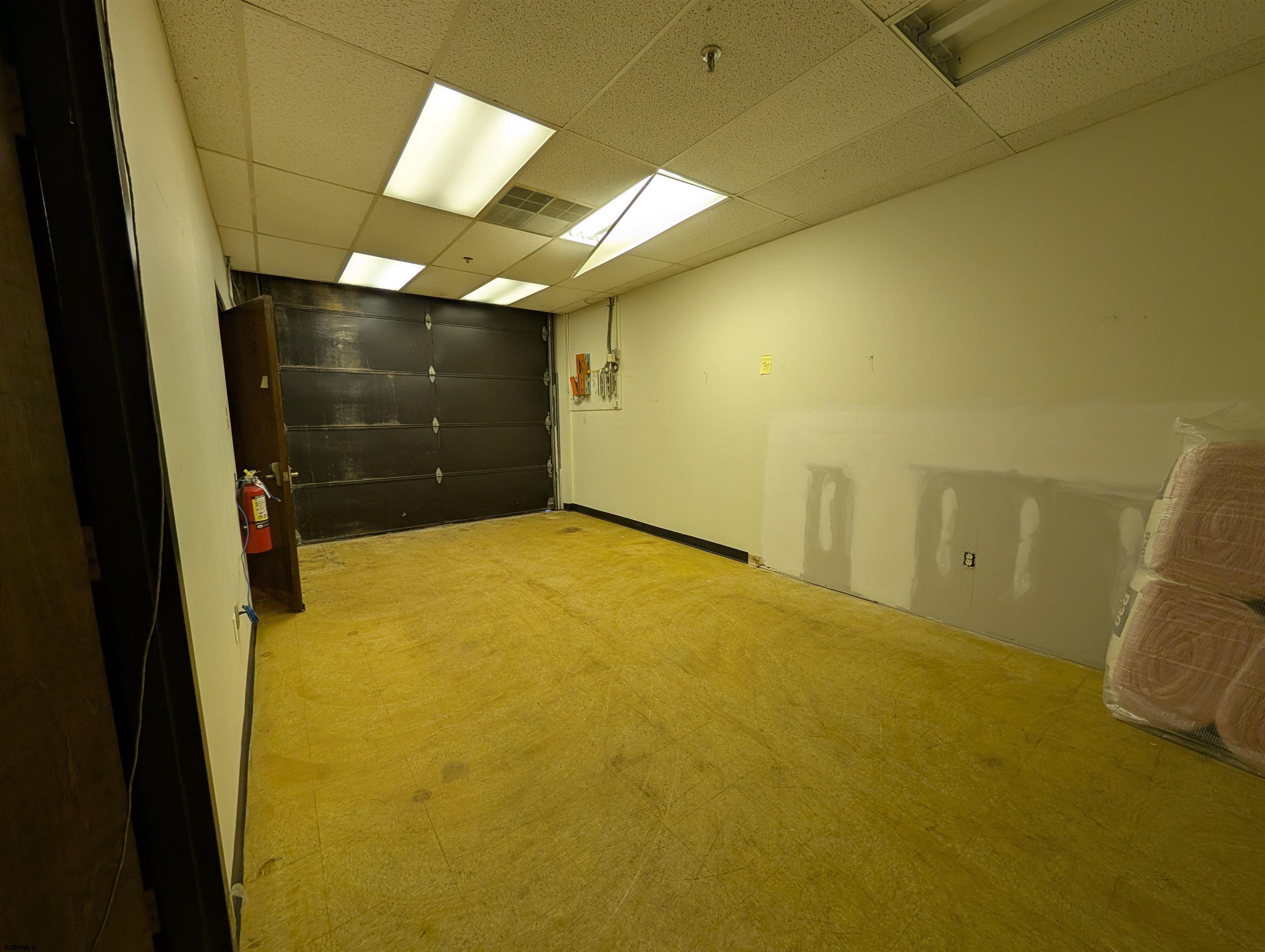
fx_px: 439
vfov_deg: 94.6
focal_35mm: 12
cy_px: 476
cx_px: 632
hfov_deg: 110.5
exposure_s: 1/60
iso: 60
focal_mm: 2.02
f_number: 1.7
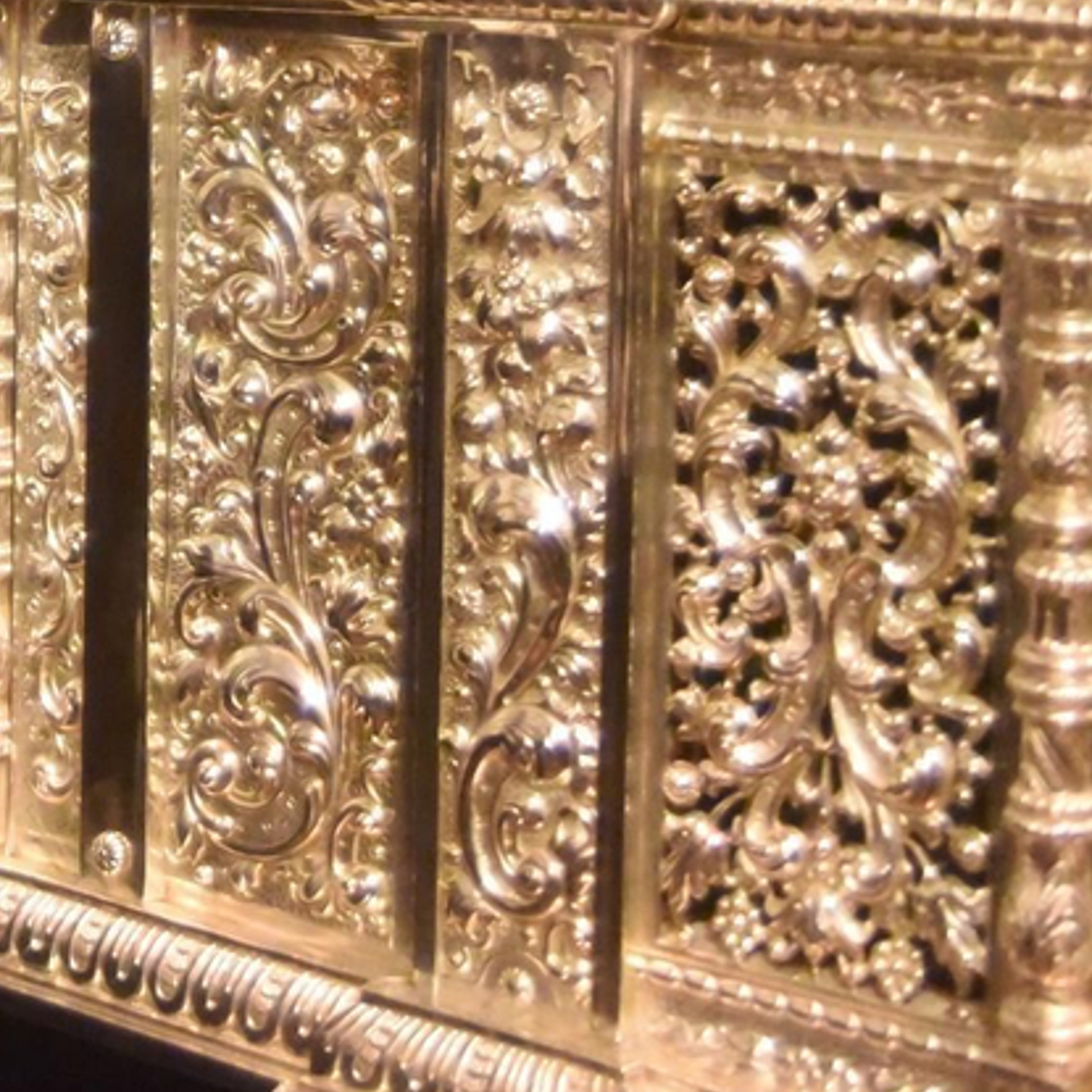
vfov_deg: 17.3
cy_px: -284
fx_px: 3391
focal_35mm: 95
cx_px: -326
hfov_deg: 17.2
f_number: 4.5
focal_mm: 29
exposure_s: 1/100
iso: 12800
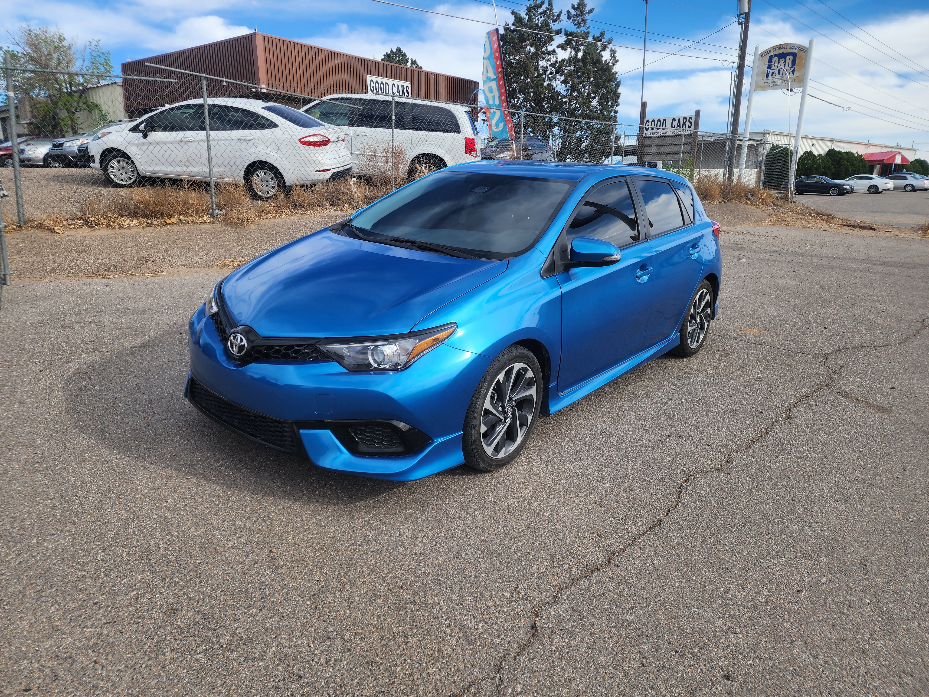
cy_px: 348
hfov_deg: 73.9
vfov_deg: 58.9
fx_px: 617
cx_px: 464
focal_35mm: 23
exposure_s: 1/612
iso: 12
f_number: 1.8
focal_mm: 6.4
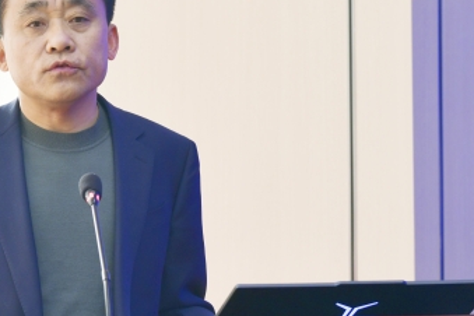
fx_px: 1804
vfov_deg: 10.0
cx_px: 159
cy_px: 178
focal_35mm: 137
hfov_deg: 14.9
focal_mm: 62
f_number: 5.6
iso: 640
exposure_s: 1/125
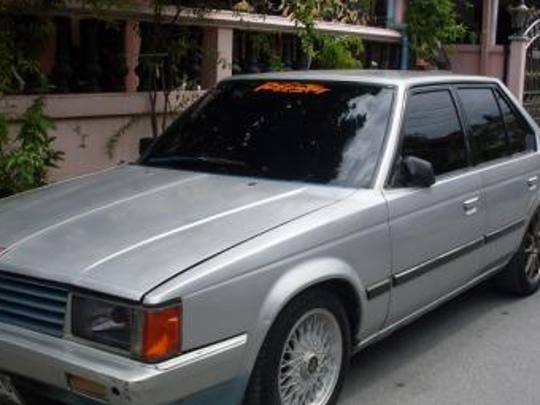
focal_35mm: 50
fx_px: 780
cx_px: 283
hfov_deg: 38.2
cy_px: 226
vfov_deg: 29.1
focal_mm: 6.3
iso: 80
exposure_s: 1/125
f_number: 8.4
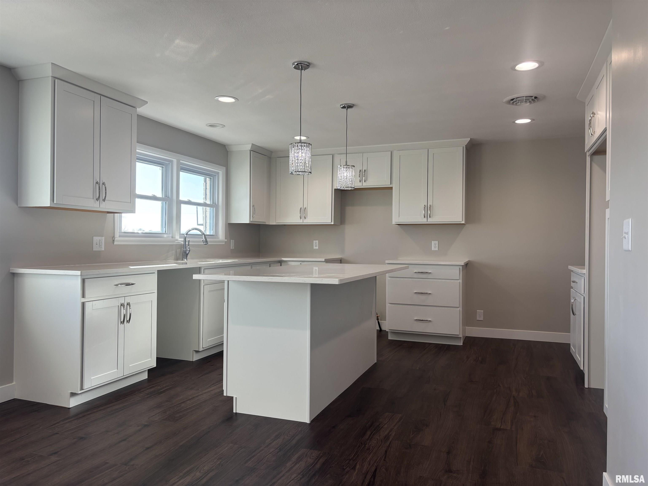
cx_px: 324
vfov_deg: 53.1
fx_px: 487
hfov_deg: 67.3
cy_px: 243
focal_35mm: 26
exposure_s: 1/155
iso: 50
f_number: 1.6
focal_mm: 5.96
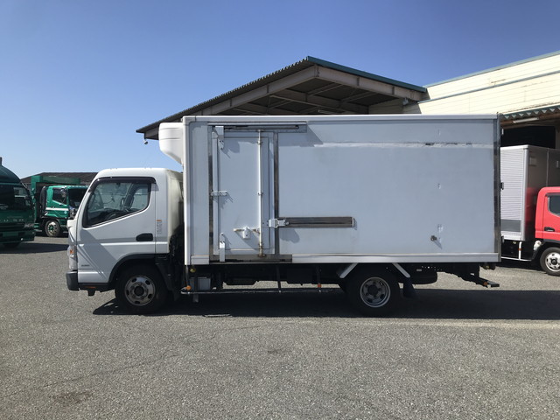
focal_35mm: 28
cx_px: 280
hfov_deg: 63.4
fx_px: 453
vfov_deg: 49.7
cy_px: 210
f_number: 1.8
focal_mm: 3.99
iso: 20
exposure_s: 1/2660
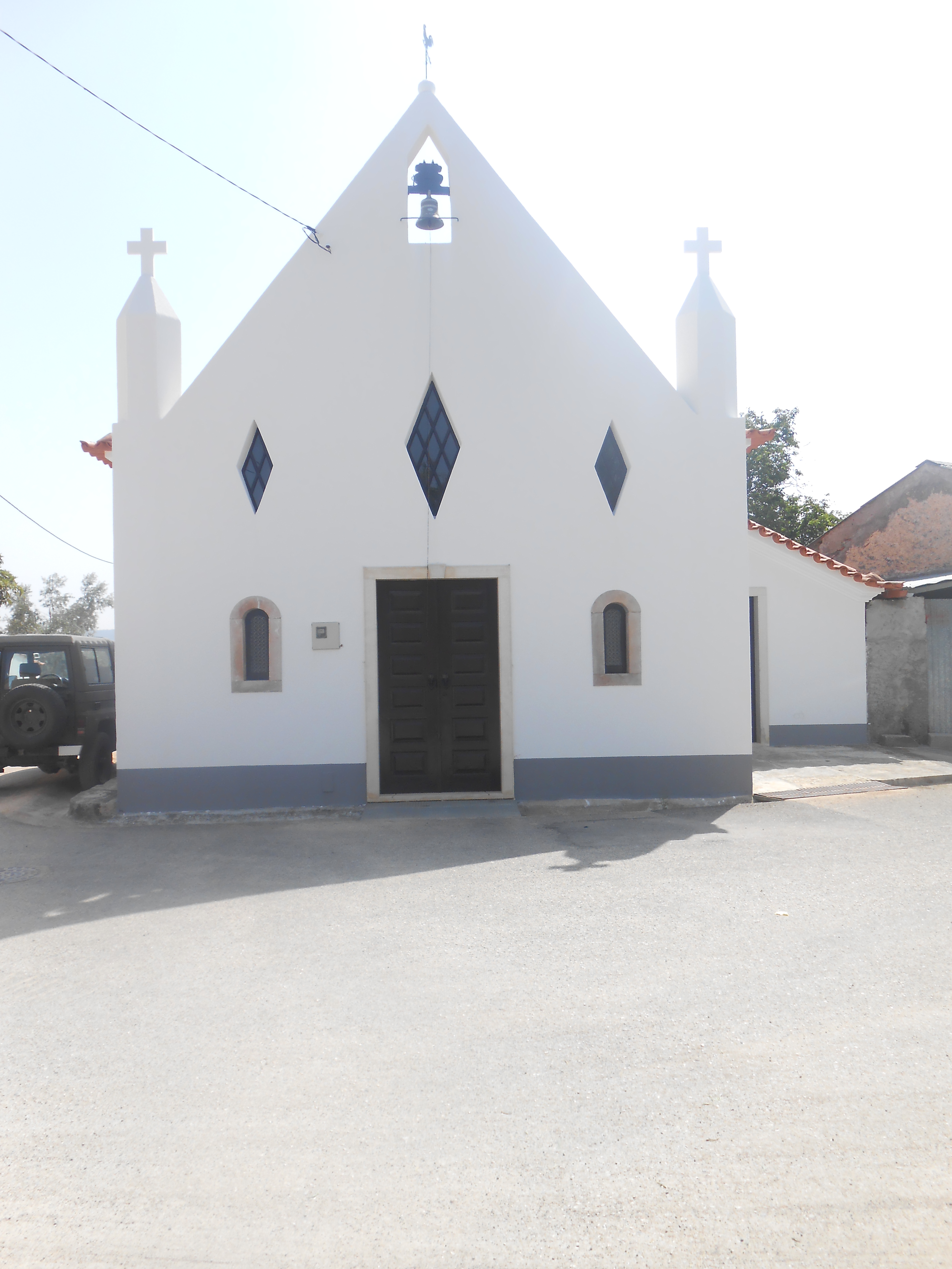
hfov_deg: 53.1
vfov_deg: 67.3
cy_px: 634
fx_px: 953
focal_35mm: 26
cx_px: 476
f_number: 3.5
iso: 80
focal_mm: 4.6
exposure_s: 1/500
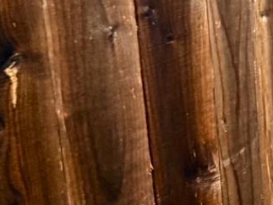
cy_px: -28
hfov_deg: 19.1
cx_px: 538
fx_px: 512
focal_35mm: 65
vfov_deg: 21.3
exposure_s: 1/121
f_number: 2.2
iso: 80
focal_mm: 2.22
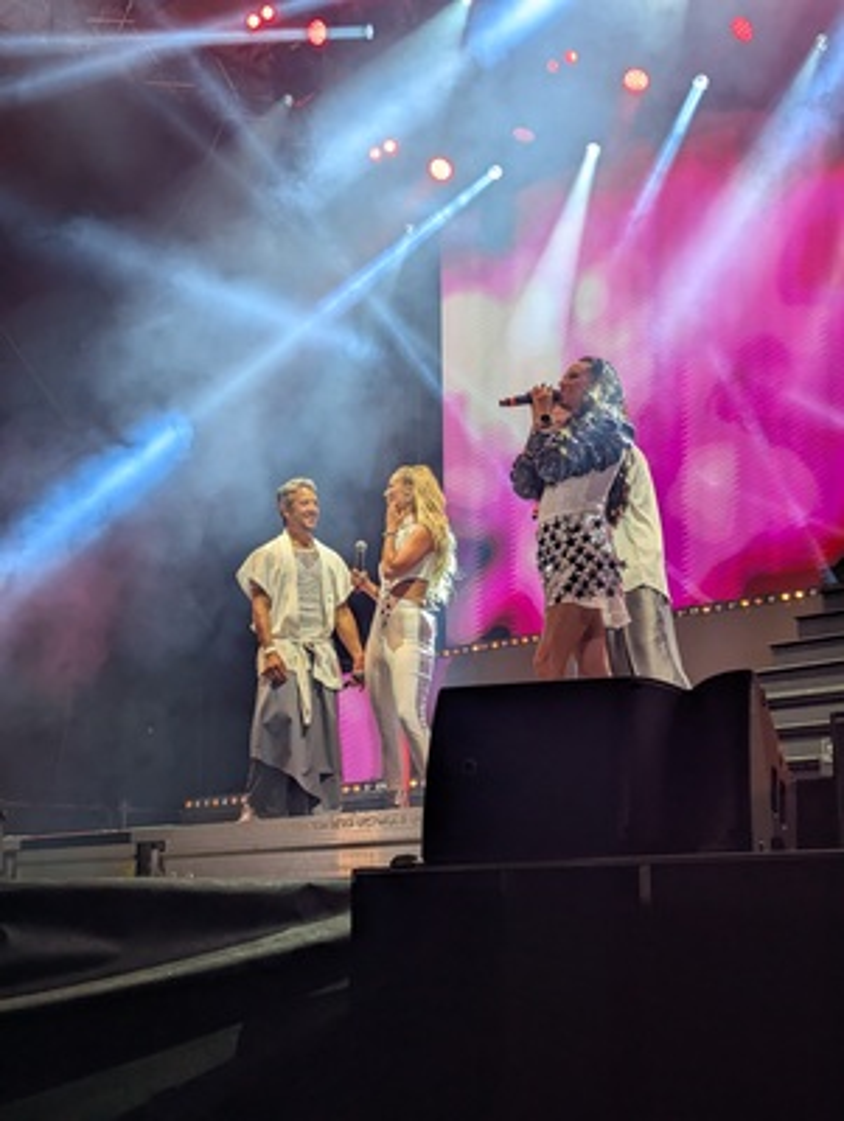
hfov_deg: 30.3
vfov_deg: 39.6
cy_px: 560
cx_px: 422
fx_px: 1557
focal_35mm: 48
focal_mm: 6.81
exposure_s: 1/304
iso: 137
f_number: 1.85
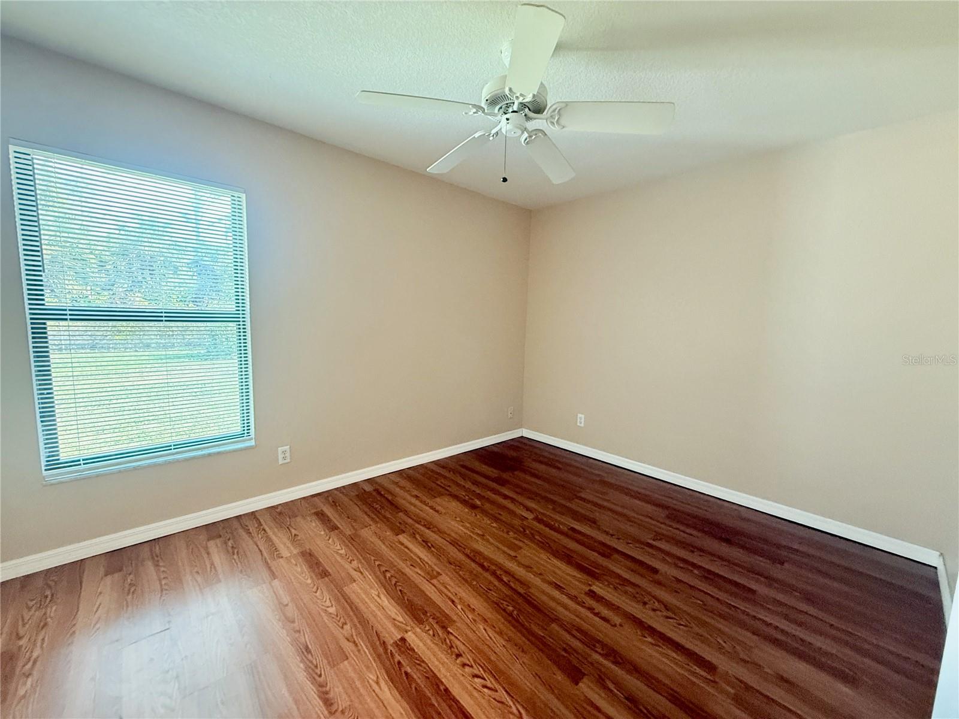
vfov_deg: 85.7
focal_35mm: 14
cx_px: 480
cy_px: 360
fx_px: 388
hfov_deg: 102.1
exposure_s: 1/60
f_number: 2.2
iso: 500
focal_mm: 2.22
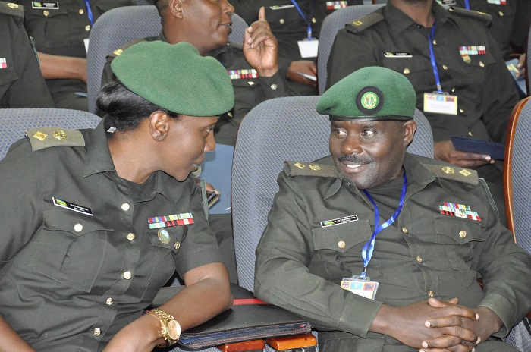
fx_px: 1546
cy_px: 176
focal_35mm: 105
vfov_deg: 13.0
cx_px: 266
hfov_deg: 19.5
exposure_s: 1/60
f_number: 5.6
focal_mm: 70
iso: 3200
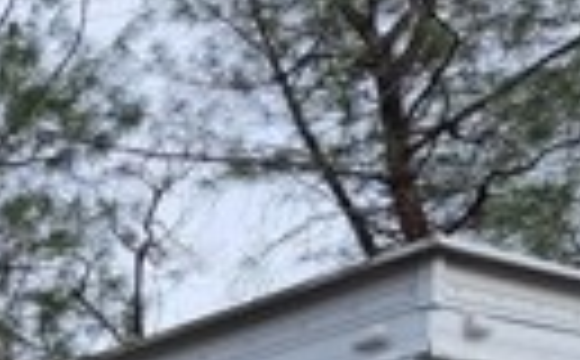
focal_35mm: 137
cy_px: 972
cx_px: -238
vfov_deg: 8.4
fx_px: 2161
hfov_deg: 14.4
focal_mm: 5.4
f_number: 1.8
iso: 40
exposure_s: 1/1145
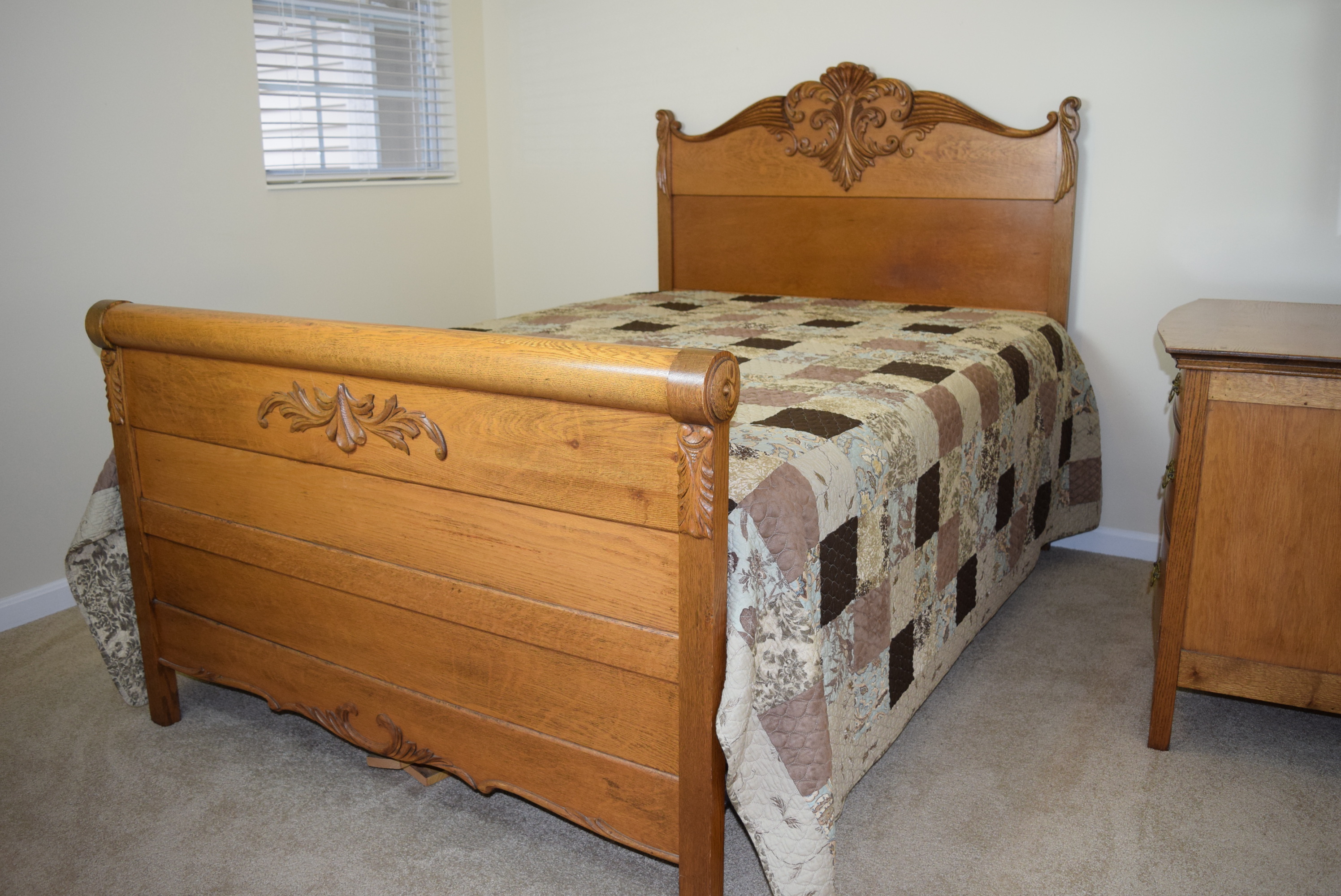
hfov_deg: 61.9
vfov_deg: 43.7
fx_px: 1118
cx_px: 670
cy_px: 448
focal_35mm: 30
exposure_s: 1/80
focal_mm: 20
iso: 800
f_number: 4
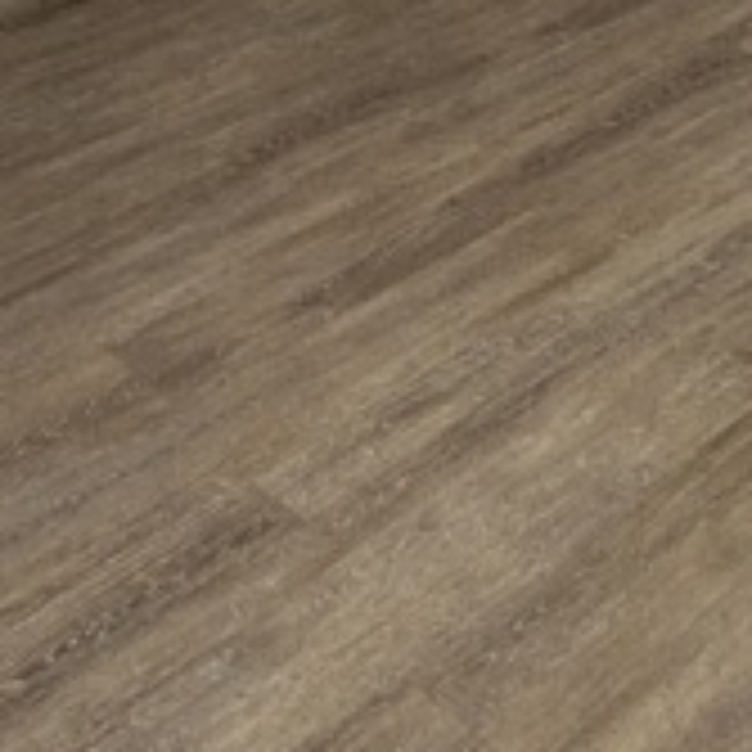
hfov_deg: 22.2
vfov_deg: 17.1
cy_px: -734
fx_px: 1868
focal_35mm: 76
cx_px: 689
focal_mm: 1.85
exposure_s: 1/59.5
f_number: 2.2
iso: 62
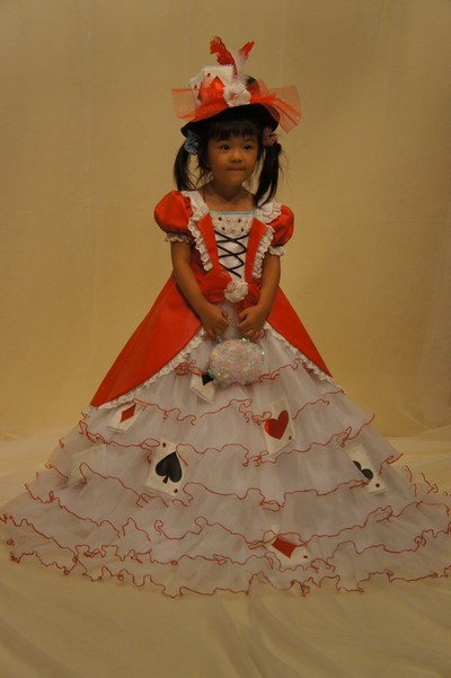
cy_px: 339
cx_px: 226
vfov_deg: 36.0
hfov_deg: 24.4
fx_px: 1044
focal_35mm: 56
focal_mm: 37
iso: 1600
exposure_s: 1/250
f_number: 4.5
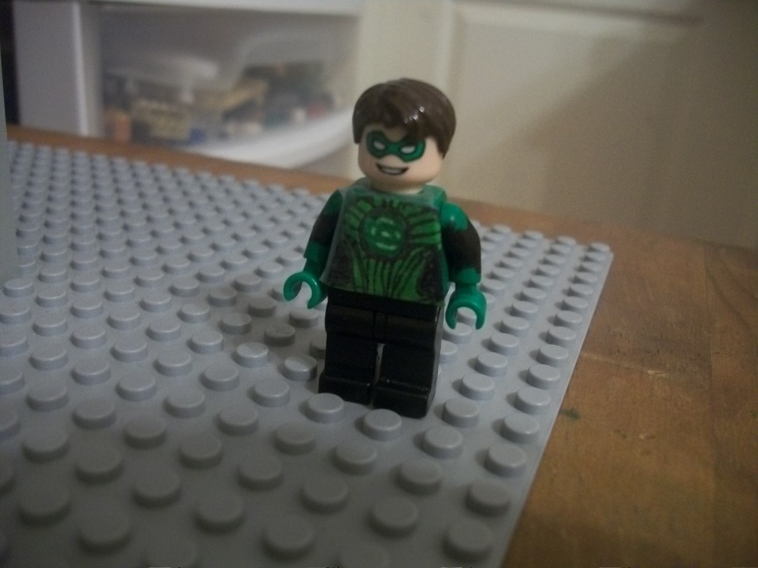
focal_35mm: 32
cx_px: 379
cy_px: 284
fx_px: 701
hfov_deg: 56.8
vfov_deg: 44.2
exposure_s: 1/8
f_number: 2.9
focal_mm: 5.7
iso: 220
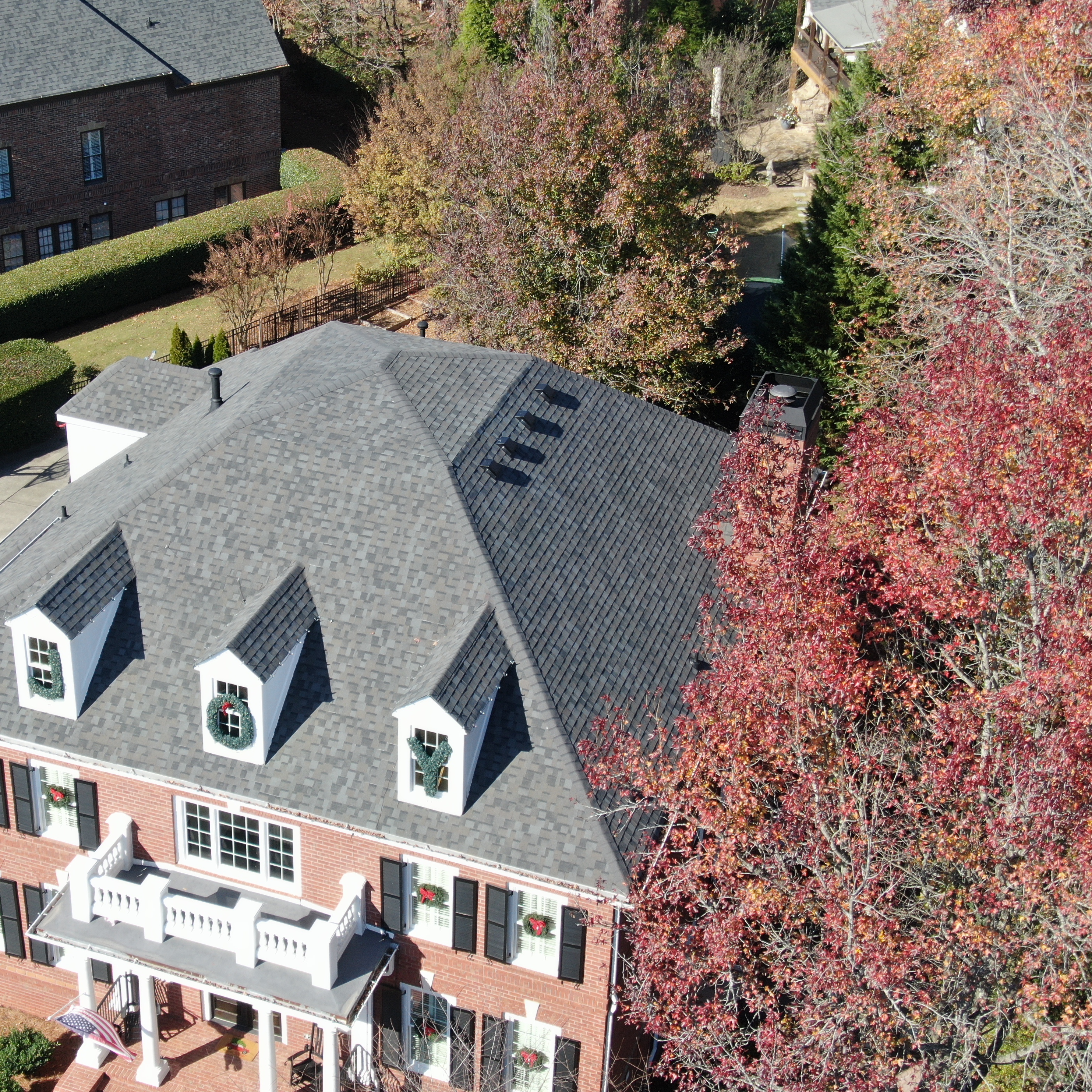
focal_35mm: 56
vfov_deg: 30.6
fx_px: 1999
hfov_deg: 30.3
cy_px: 550
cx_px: 360
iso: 100
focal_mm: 8.42
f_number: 3.8
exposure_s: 1/320
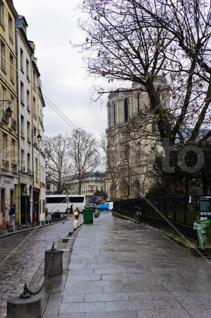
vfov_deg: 46.5
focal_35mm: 42
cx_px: 106
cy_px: 159
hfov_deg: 31.8
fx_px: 370
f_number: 3.5
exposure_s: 1/500
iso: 250
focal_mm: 28
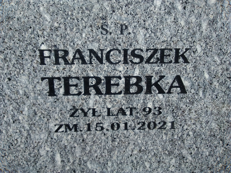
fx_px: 194
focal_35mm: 29
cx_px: 116
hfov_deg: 61.7
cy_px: 86
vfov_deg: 48.2
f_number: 2.4
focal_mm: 2.39
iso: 100
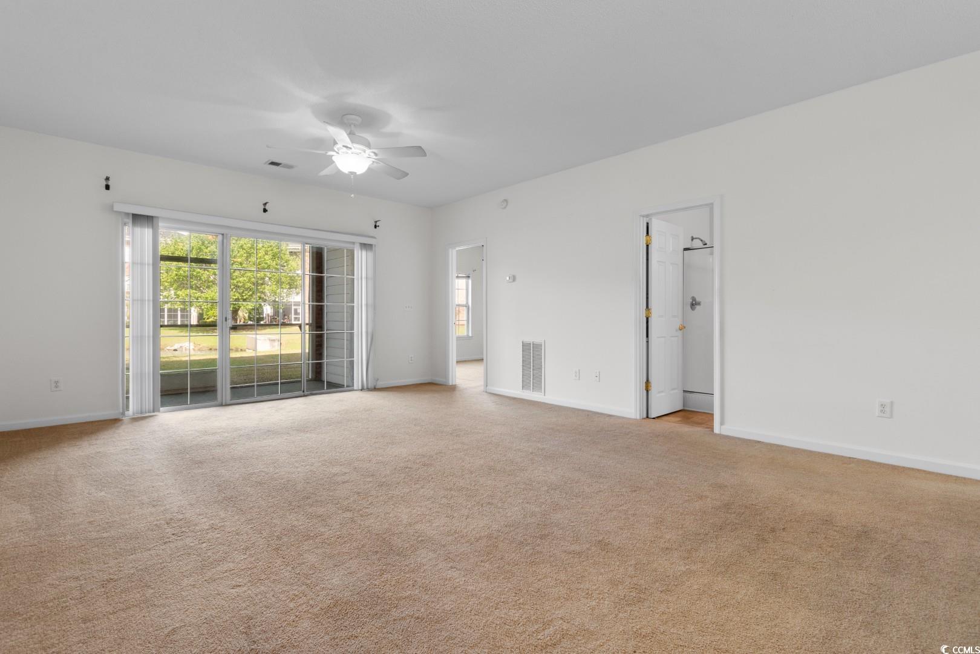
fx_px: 436
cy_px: 327
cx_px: 490
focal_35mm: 16
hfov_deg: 96.7
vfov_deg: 73.7
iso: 100
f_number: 4.8
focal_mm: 11
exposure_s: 1/2
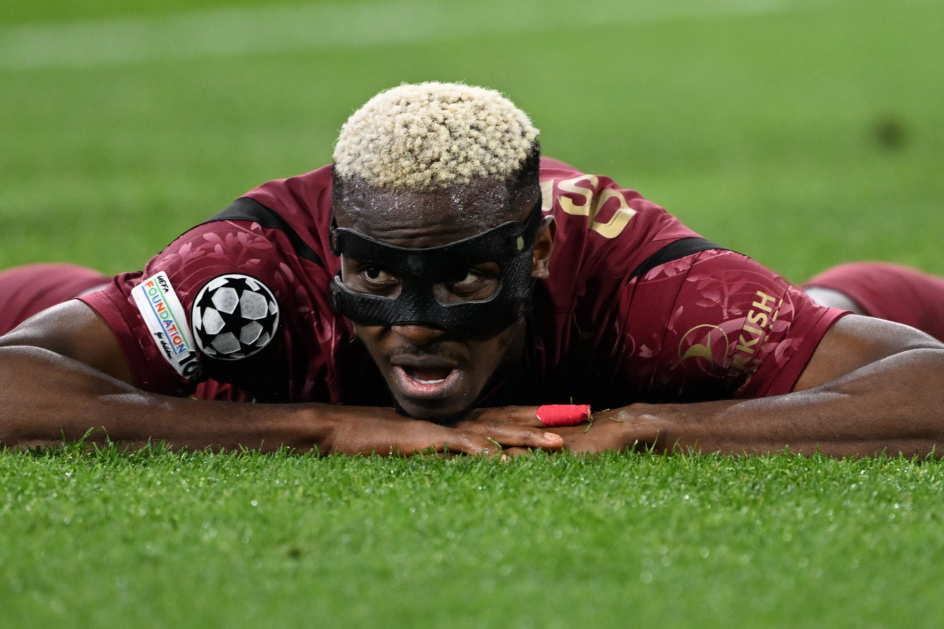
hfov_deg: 5.2
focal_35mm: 400
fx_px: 10488
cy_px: 314
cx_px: 472
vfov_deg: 3.4
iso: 1600
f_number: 2.8
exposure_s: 1/1250
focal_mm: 400
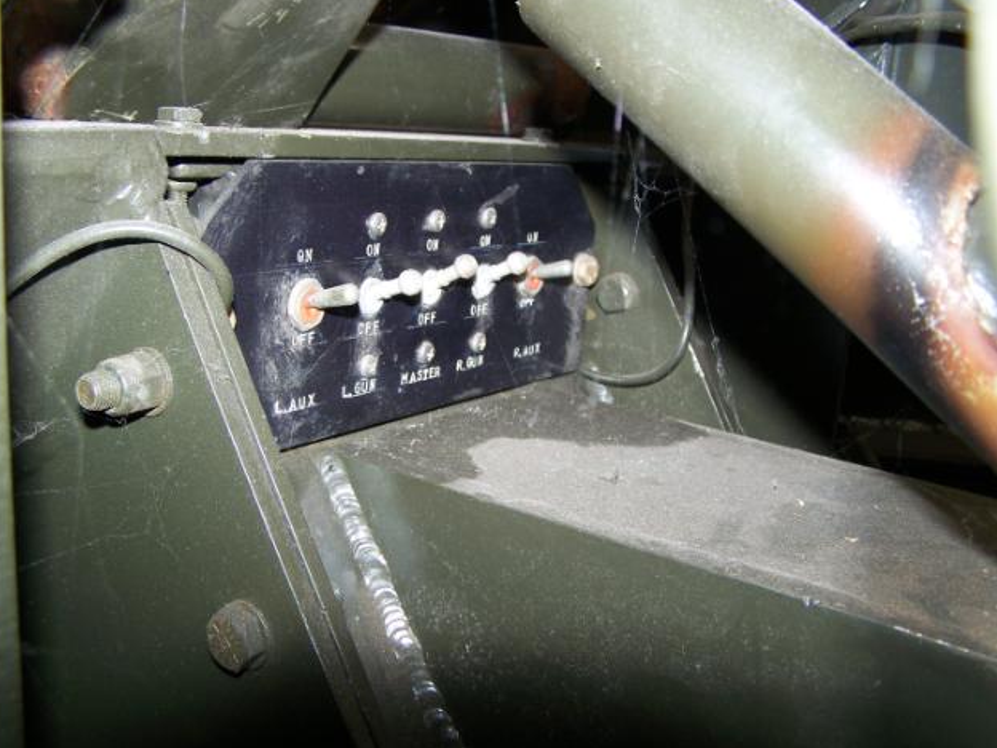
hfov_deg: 47.9
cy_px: 372
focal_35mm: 39
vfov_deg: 36.8
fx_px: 1123
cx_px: 487
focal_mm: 6.3
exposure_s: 1/60
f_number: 2.8
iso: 80
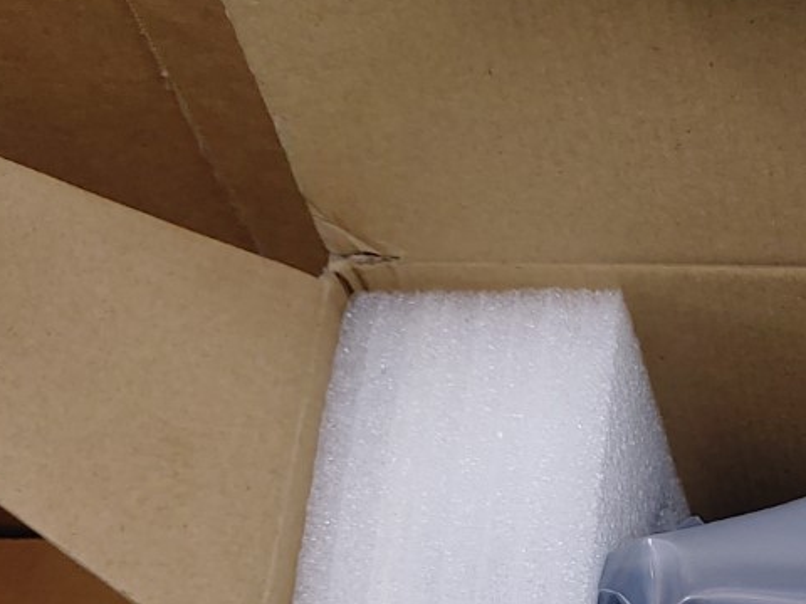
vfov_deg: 17.9
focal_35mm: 78
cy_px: 733
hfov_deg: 22.9
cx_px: 972
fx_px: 1816
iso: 50
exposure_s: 1/312
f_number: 1.8
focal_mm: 4.36
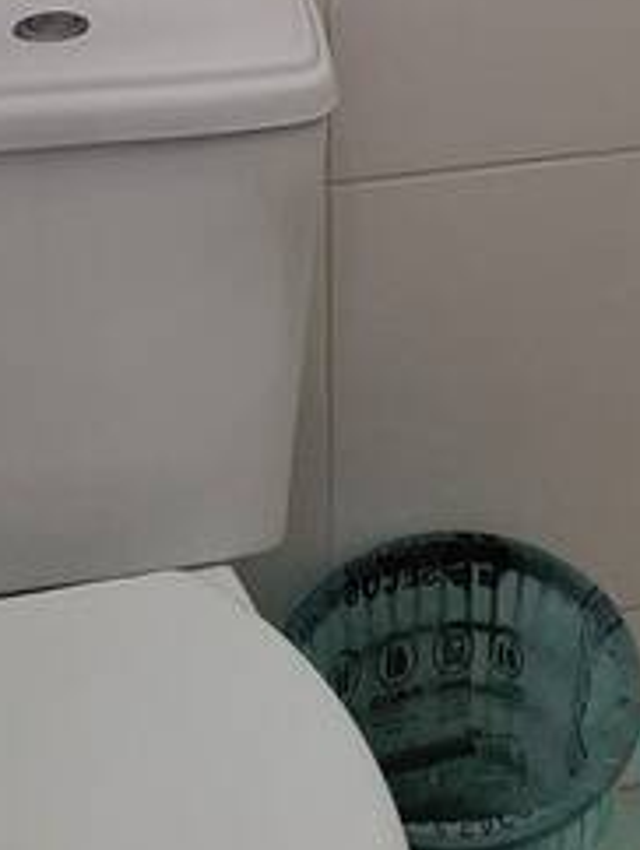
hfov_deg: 24.9
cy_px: -436
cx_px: 503
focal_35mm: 58
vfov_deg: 25.1
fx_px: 1427
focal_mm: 1.74
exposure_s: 1/40
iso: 50
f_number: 2.2
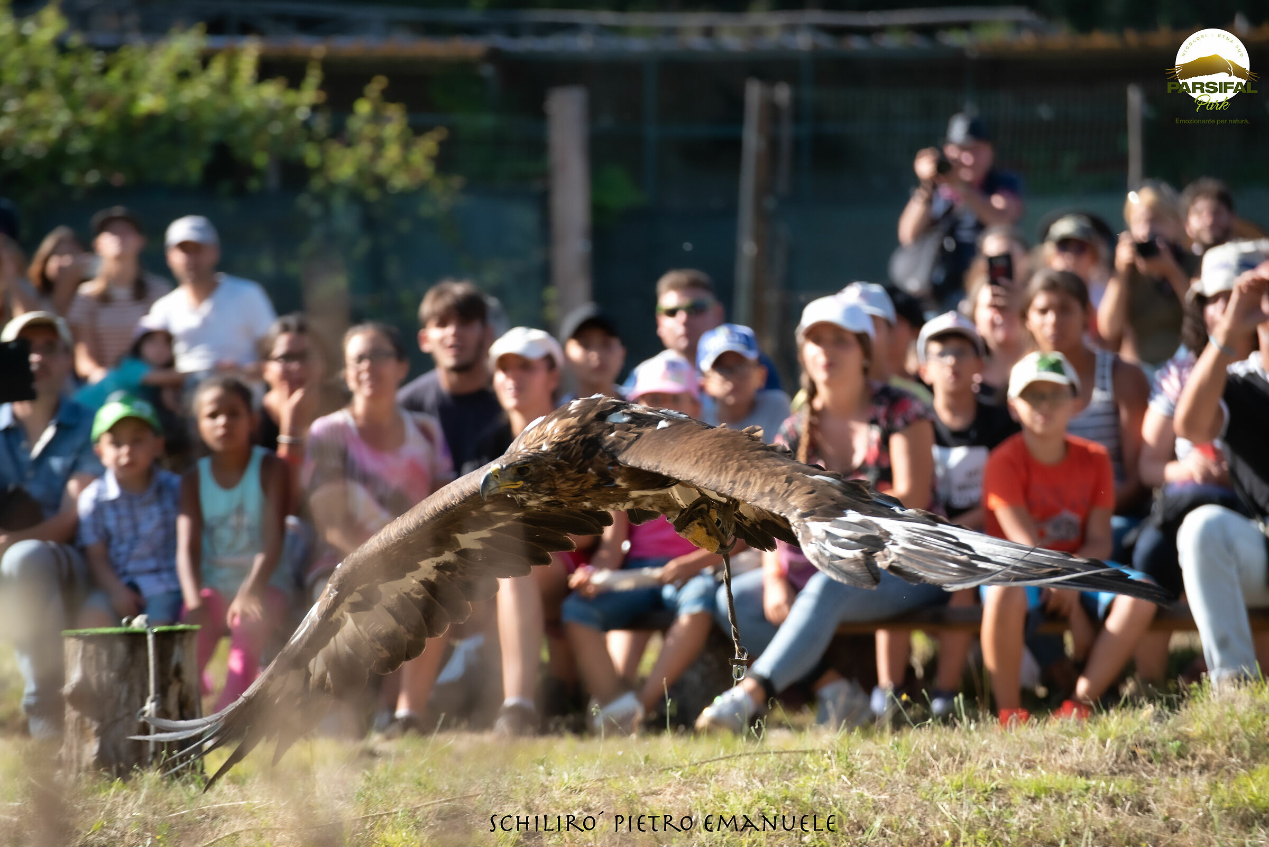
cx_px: 634
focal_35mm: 190
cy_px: 424
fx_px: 6700
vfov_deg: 7.2
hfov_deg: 10.8
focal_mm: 190
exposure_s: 1/1600
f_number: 5.6
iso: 800
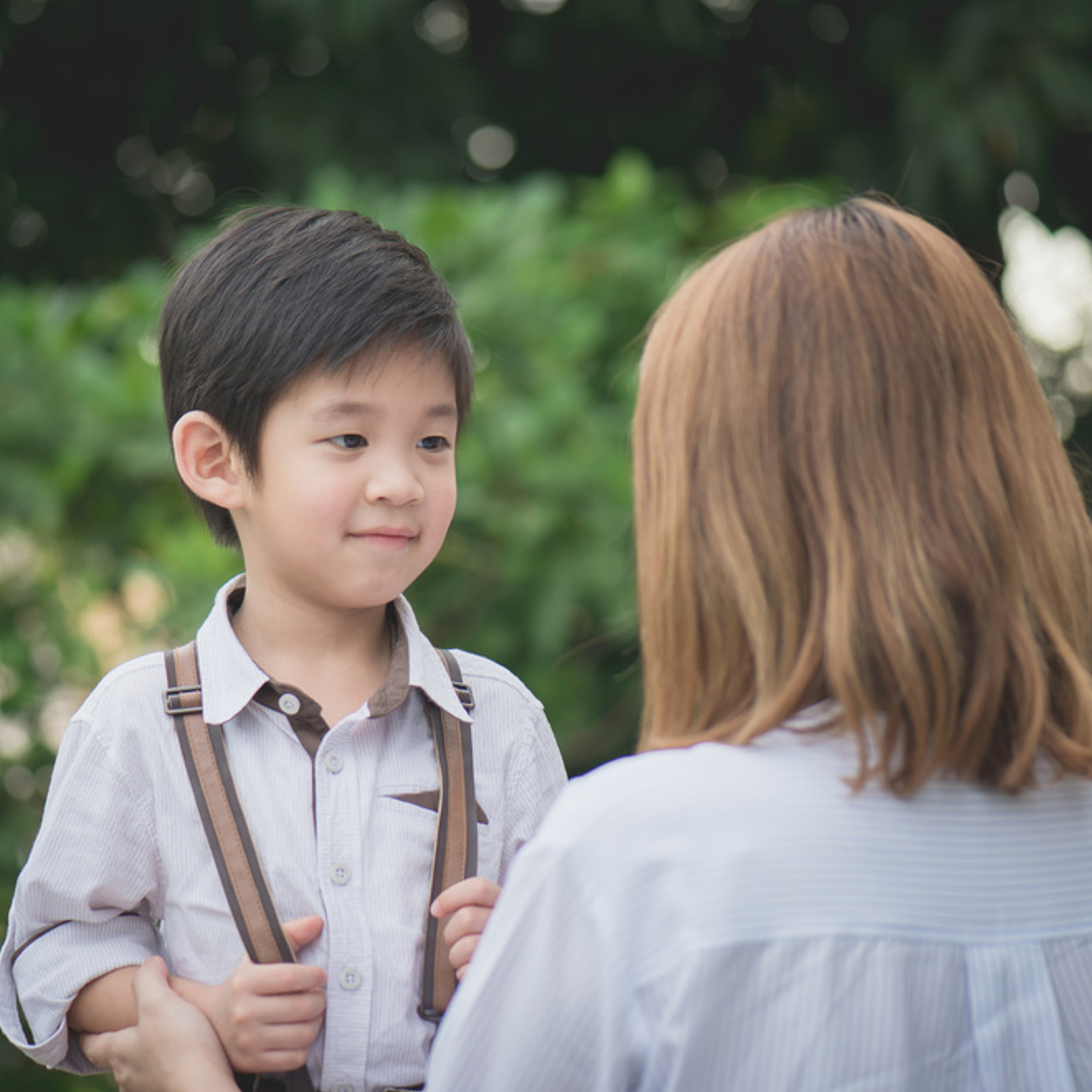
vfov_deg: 12.9
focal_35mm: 135
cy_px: 549
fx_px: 4818
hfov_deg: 12.9
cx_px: 511
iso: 160
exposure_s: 1/500
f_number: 4
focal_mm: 105
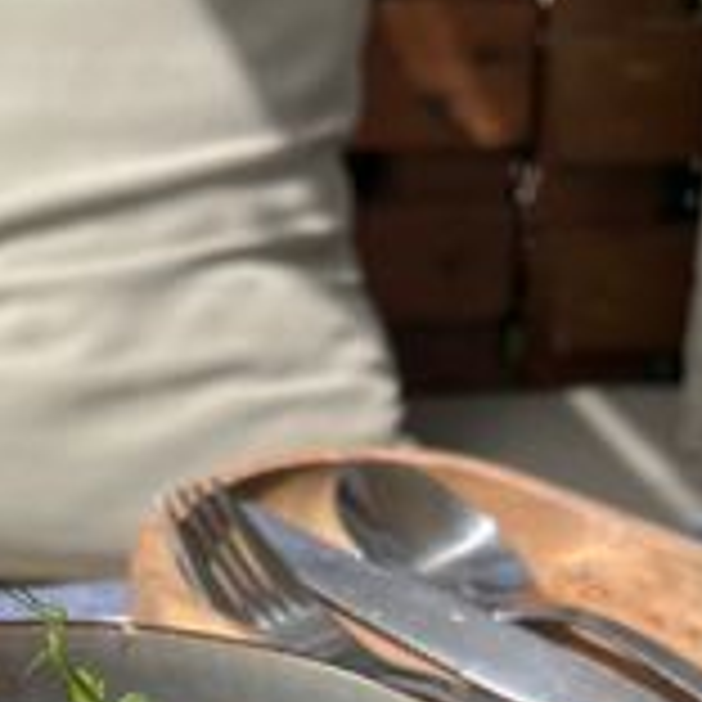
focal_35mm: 63
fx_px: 1445
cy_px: 934
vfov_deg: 23.8
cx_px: 68
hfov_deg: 26.4
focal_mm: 5.1
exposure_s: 1/4651
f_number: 1.6
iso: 50
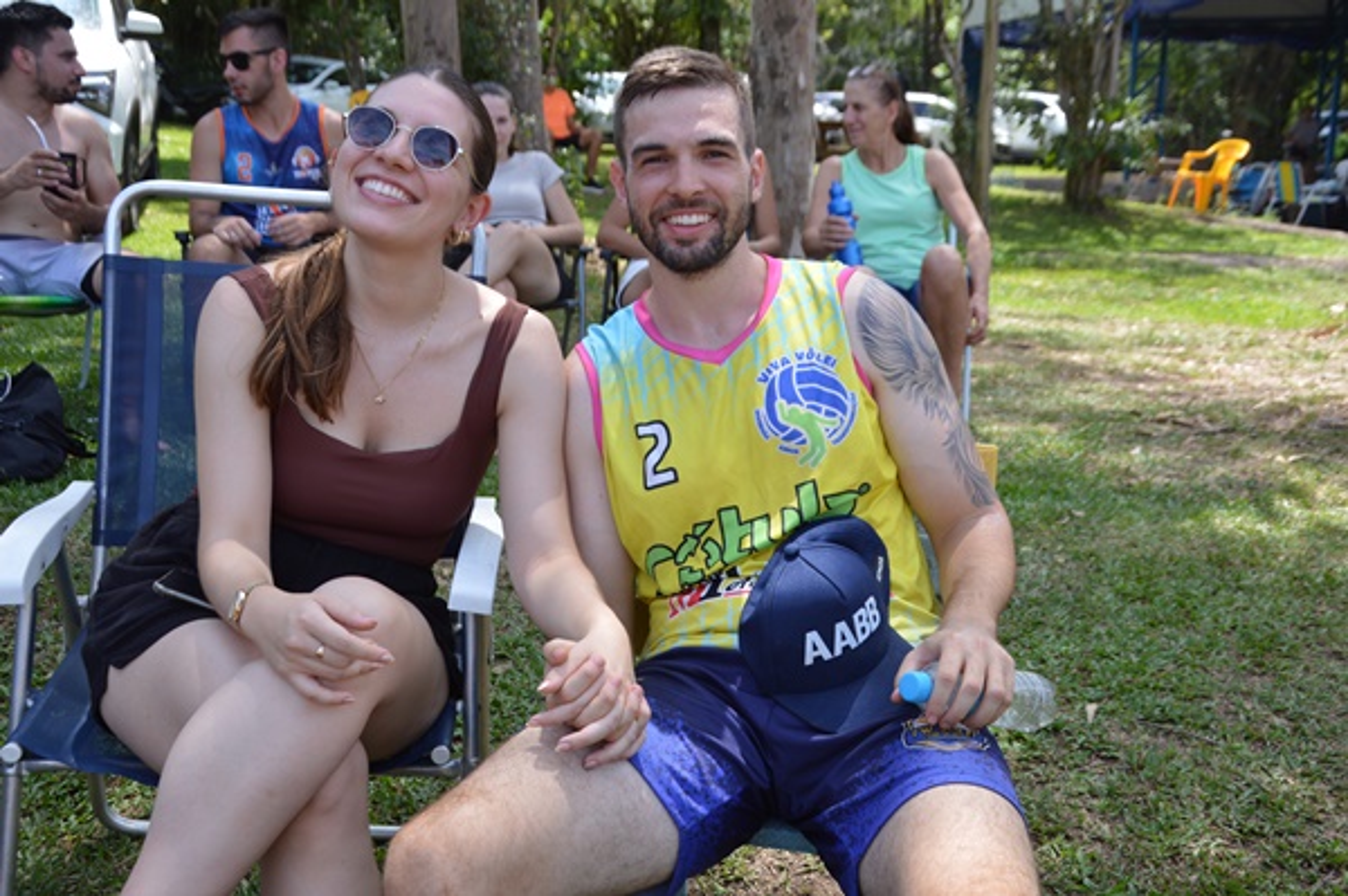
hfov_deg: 43.6
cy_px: 448
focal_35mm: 45
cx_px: 674
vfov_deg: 29.8
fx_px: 1684
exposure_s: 1/125
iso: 100
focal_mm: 30
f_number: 5.6
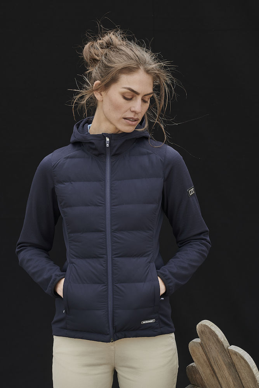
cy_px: 194
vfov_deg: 15.2
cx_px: 130
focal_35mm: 135
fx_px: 1456
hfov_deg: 10.2
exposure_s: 1/250
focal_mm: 135
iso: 125
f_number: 4.5
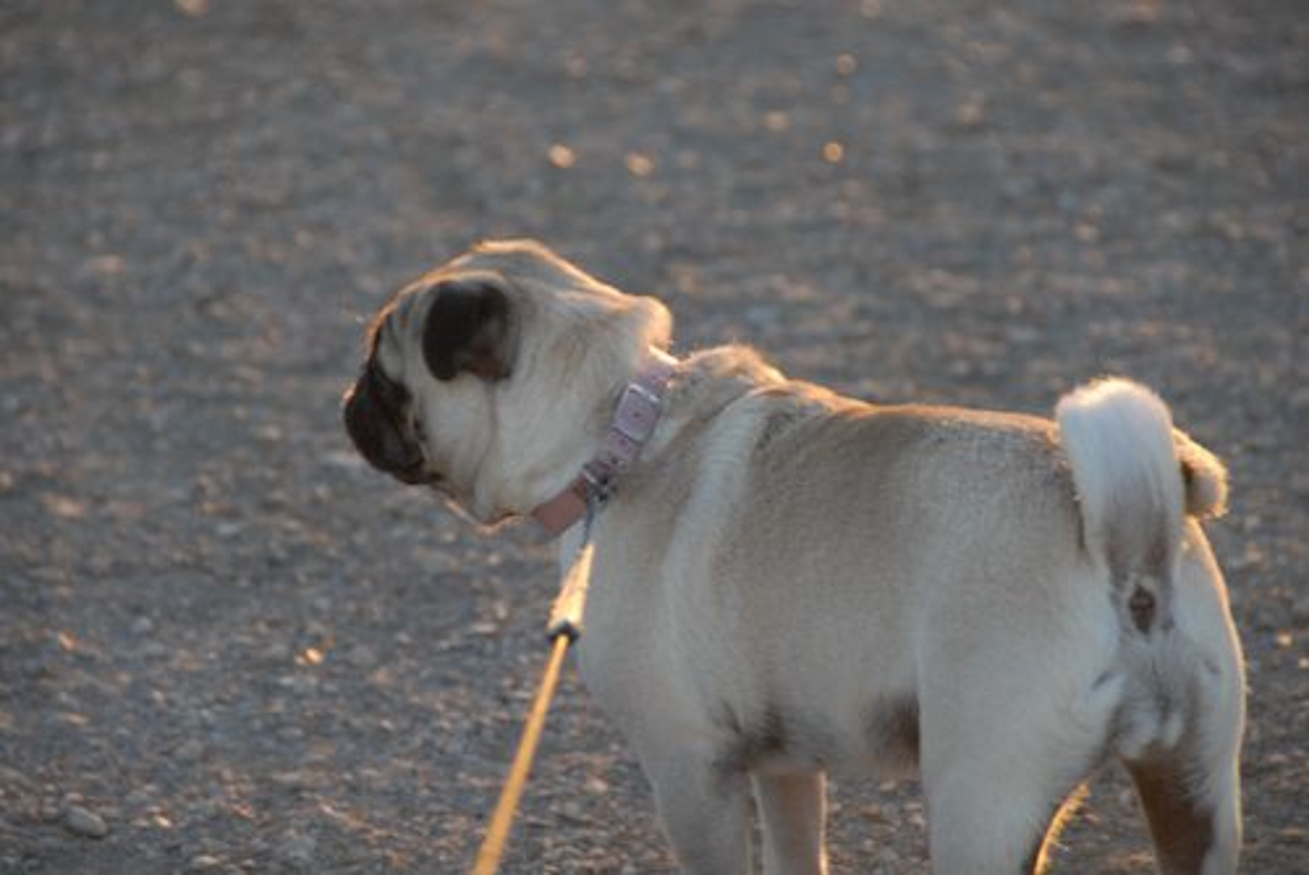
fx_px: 10914
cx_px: 654
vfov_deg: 4.6
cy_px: 438
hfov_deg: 6.9
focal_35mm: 300
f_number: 5.6
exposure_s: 1/250
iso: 500
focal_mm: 200
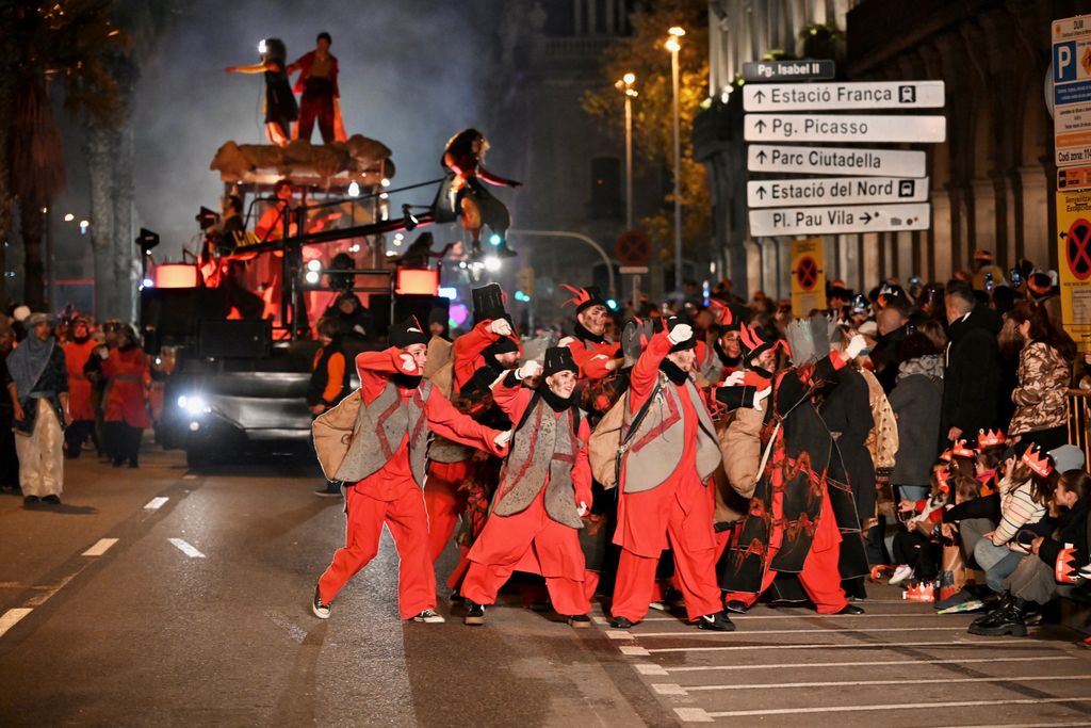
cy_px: 364
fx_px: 3485
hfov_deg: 17.8
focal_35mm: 115
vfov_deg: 11.9
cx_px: 546
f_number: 4
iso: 4000
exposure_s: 1/250
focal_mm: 115
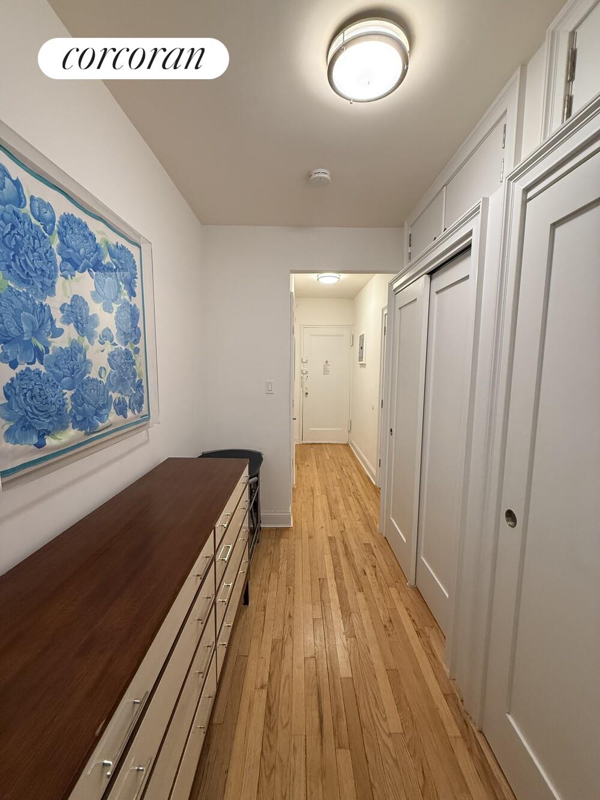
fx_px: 323
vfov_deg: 102.1
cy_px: 400
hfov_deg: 85.7
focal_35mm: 14
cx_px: 300
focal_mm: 2.22
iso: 320
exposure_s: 1/120
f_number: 2.2
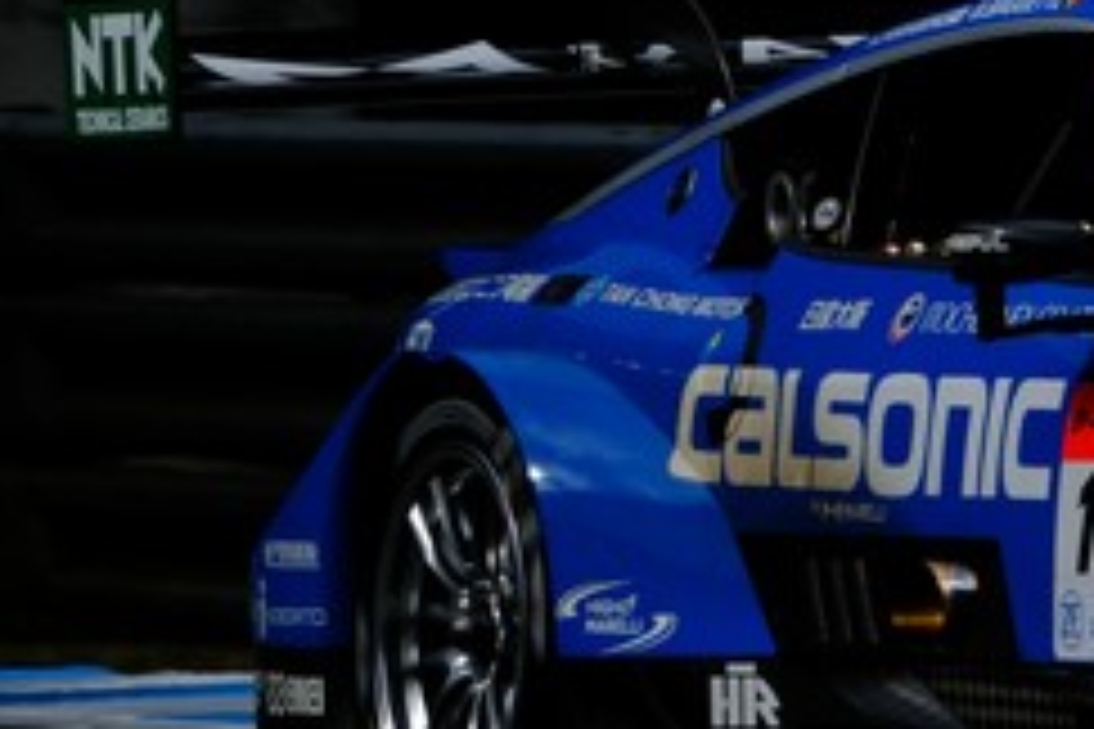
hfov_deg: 2.2
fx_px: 28958
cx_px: 1396
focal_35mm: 953
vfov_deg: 1.4
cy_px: 184
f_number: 9
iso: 250
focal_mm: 214
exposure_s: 1/1000
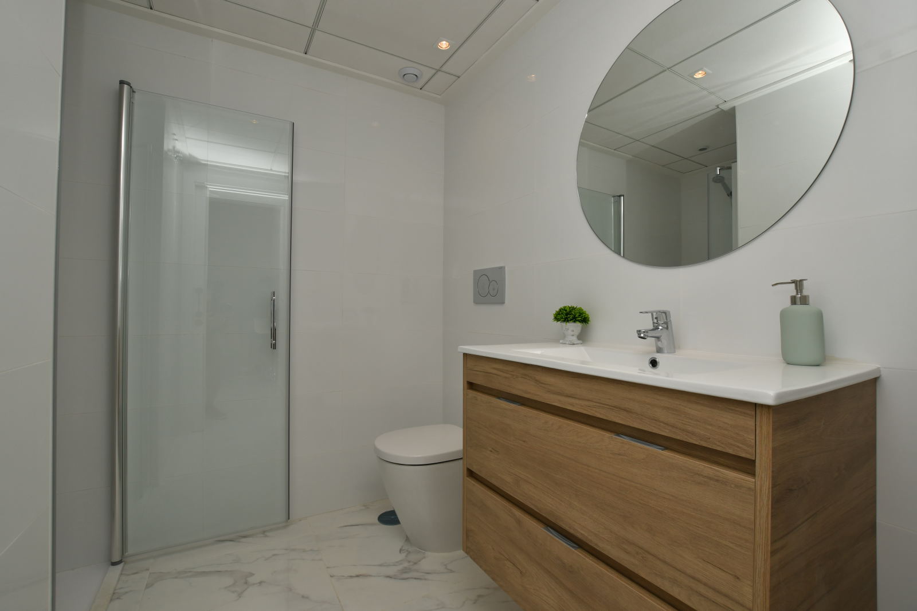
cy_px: 306
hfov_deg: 100.4
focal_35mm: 15
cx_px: 458
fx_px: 382
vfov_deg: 77.3
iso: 200
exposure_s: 1/250
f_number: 7.1
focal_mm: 10
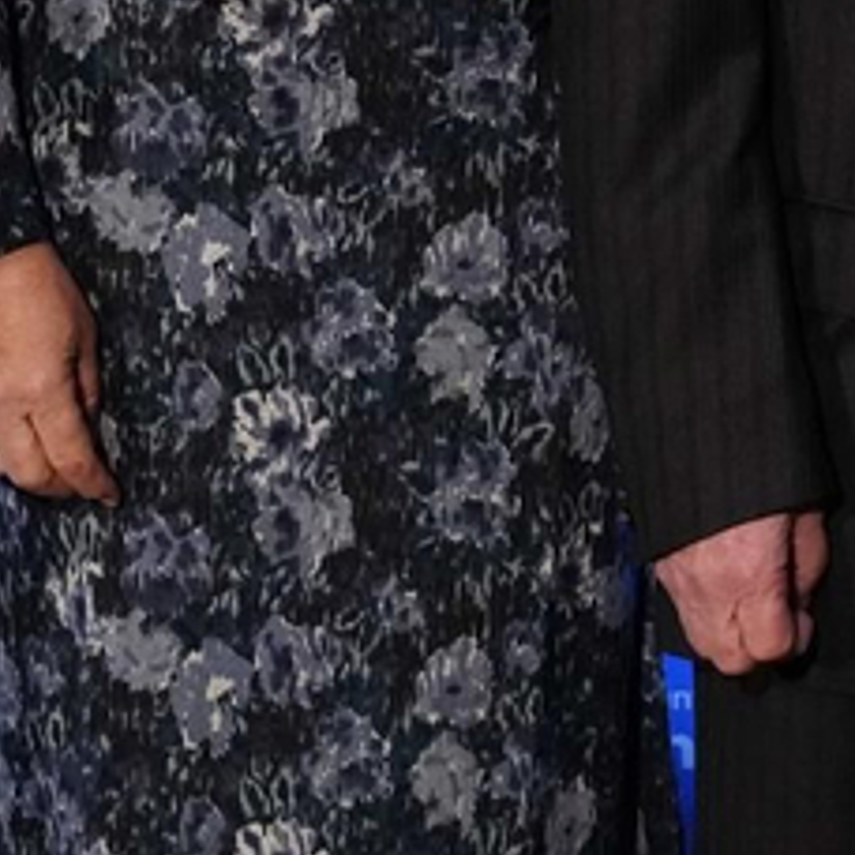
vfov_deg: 8.3
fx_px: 5840
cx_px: 1365
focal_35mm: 209
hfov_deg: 8.2
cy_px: -206
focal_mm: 35
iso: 3200
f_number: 3.5
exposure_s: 1/125
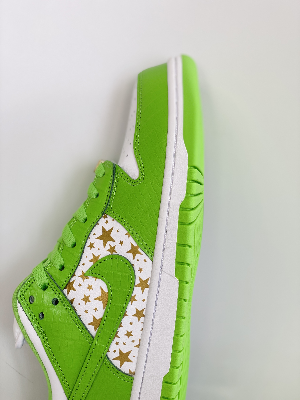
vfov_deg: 36.8
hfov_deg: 28.0
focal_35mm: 52
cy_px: 200
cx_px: 150
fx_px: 601
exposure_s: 1/100
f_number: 2
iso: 32
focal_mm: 6
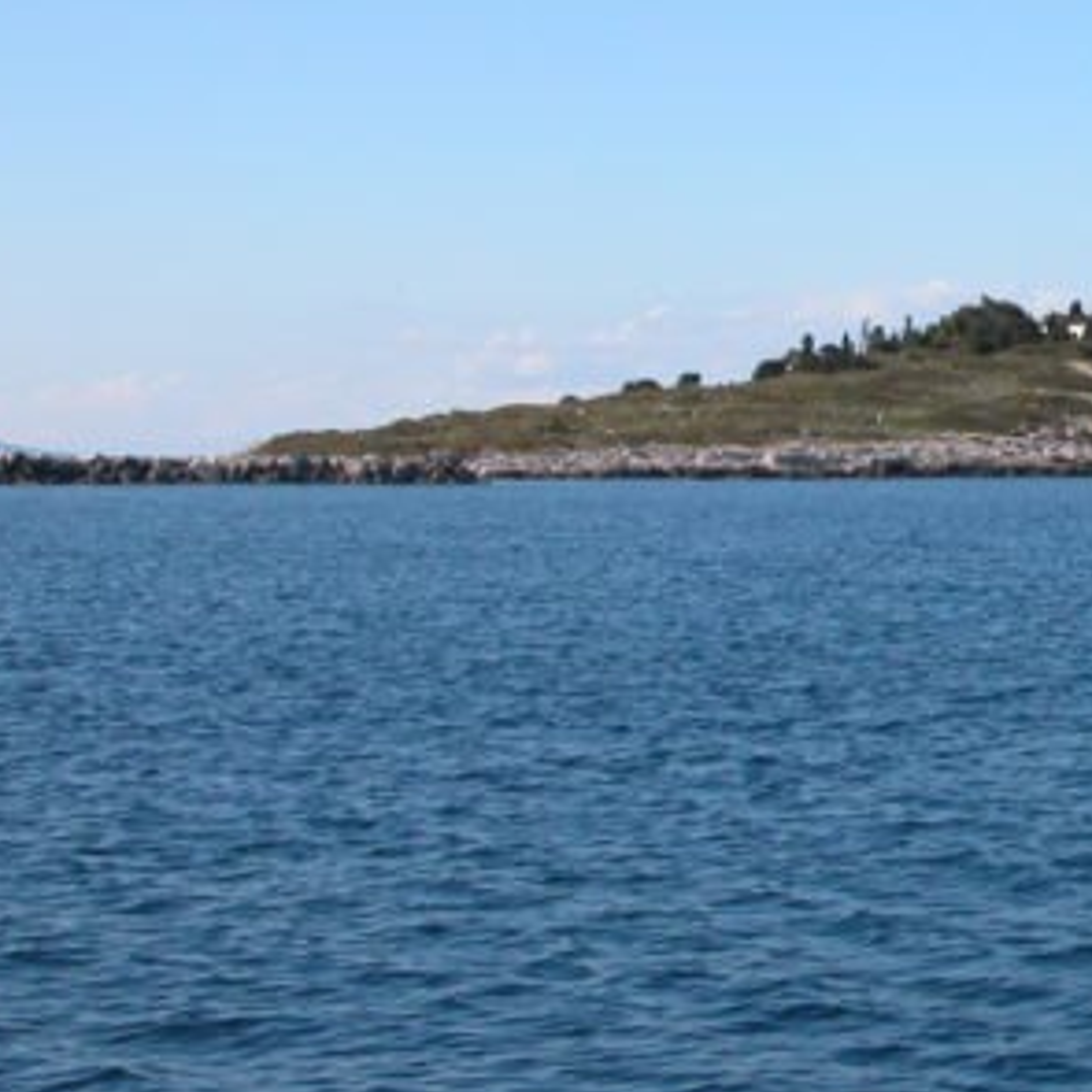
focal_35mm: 110
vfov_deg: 15.8
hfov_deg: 15.4
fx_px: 3926
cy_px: 426
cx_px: 1210
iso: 100
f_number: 6.2
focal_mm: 13.7
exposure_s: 1/358
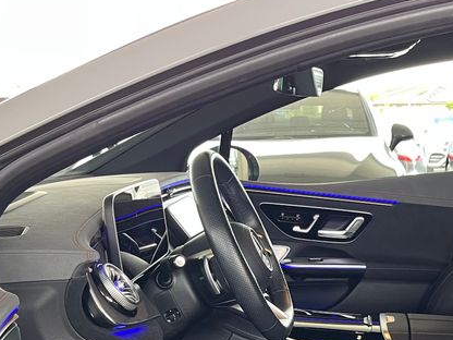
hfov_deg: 30.0
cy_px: 405
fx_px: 838
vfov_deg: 21.4
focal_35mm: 64
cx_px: 306
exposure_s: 1/91
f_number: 1.6
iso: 125
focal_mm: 5.1
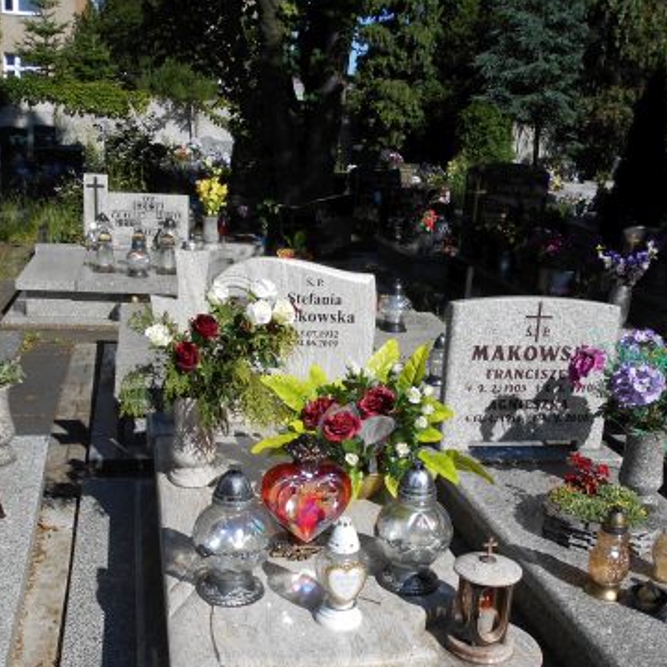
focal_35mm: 41
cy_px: 442
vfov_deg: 40.4
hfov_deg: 40.9
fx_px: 894
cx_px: 321
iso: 80
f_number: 3.2
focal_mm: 4.6
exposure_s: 1/1250
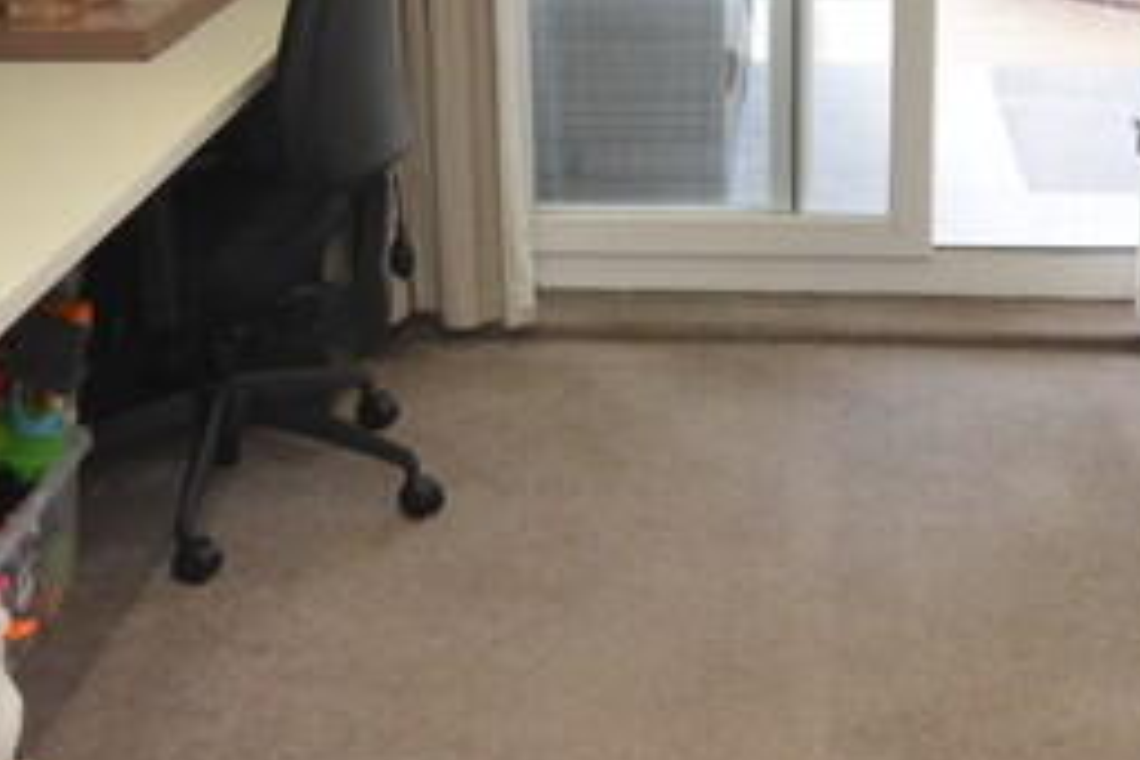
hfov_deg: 30.4
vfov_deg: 20.3
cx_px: 706
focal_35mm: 66
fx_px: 2090
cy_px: 116
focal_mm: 11
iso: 800
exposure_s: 1/50
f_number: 7.1
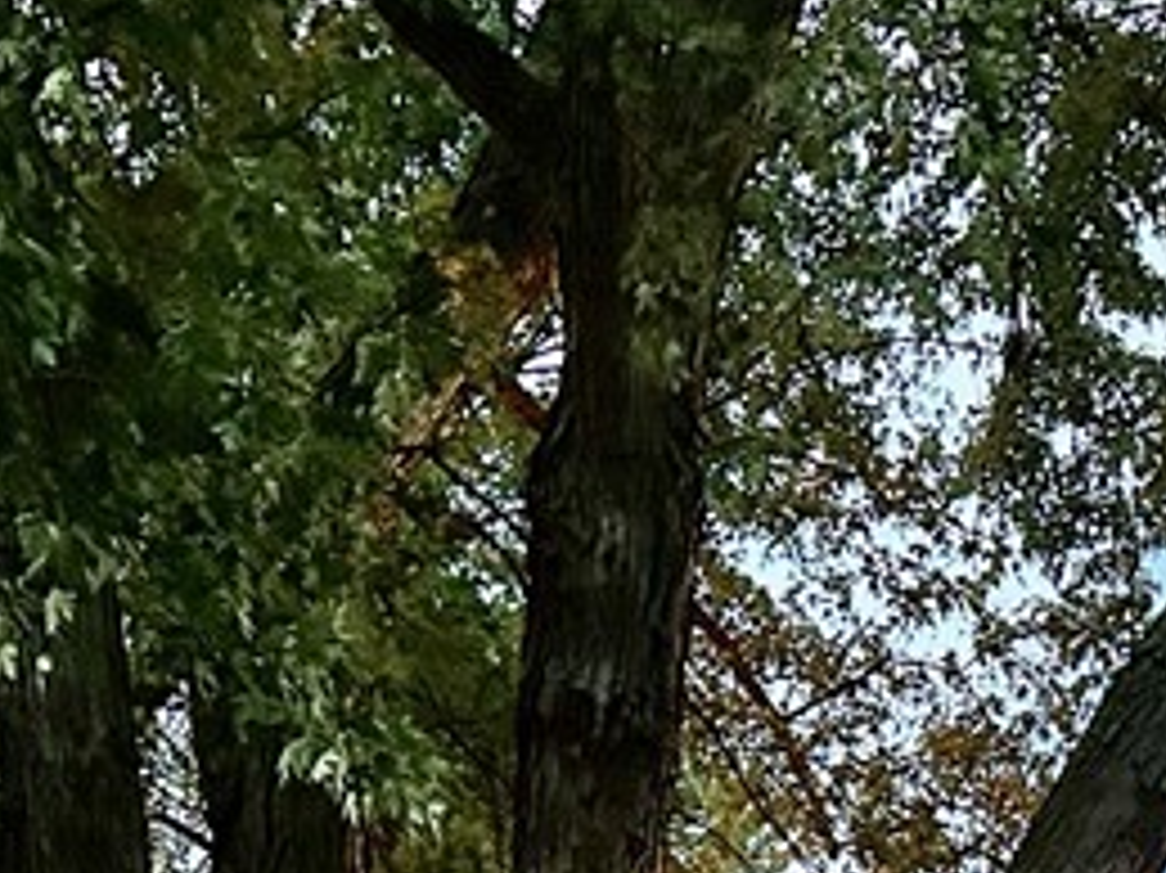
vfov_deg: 13.7
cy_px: 1642
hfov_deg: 20.4
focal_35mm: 95
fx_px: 3198
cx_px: 918
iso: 1000
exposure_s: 1/30
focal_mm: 6.86
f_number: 1.78
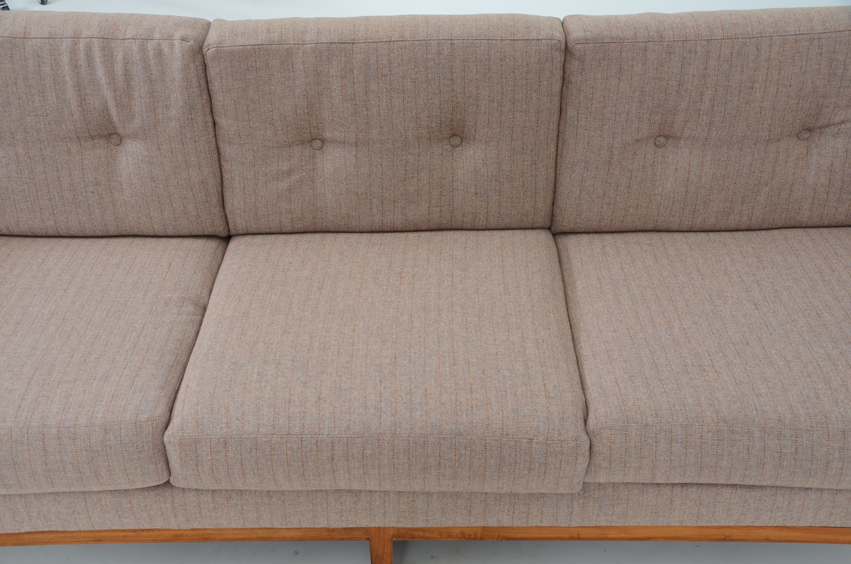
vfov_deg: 34.1
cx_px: 426
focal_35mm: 39
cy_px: 282
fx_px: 920
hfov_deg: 49.6
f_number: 7.1
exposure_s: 1/80
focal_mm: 26
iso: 200
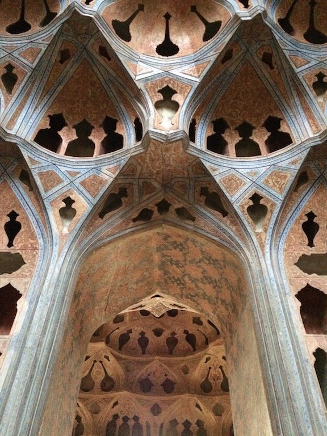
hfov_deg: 48.2
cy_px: 218
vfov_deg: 61.7
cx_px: 164
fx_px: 365
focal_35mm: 29
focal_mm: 4.15
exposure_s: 1/17
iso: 800
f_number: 2.2
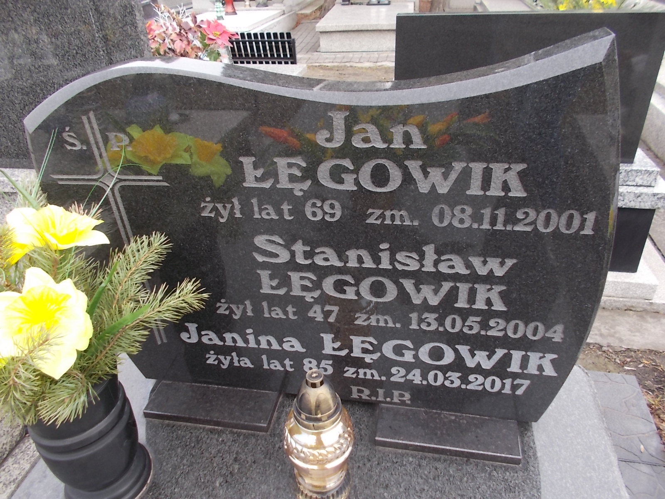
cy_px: 250
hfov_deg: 67.3
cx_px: 332
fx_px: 499
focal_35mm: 26
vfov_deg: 53.1
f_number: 3.2
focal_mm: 4.6
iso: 80
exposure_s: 1/125
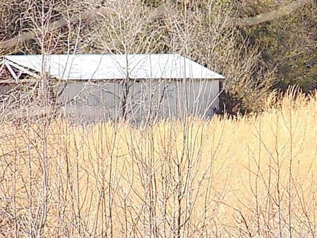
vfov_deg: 2.3
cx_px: 160
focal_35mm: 649
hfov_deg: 3.1
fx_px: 5945
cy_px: 118
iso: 80
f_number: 5.9
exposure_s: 1/250
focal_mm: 112
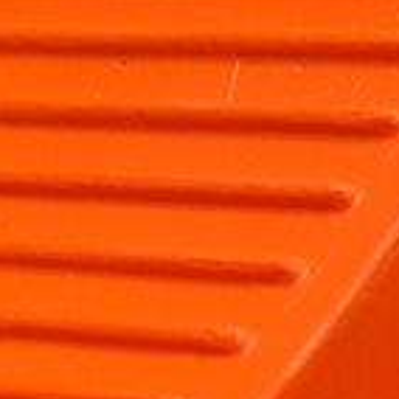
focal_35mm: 286
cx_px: 59
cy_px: 155
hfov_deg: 6.1
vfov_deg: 6.1
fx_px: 3730
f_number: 8
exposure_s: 1/80
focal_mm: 50
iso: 100
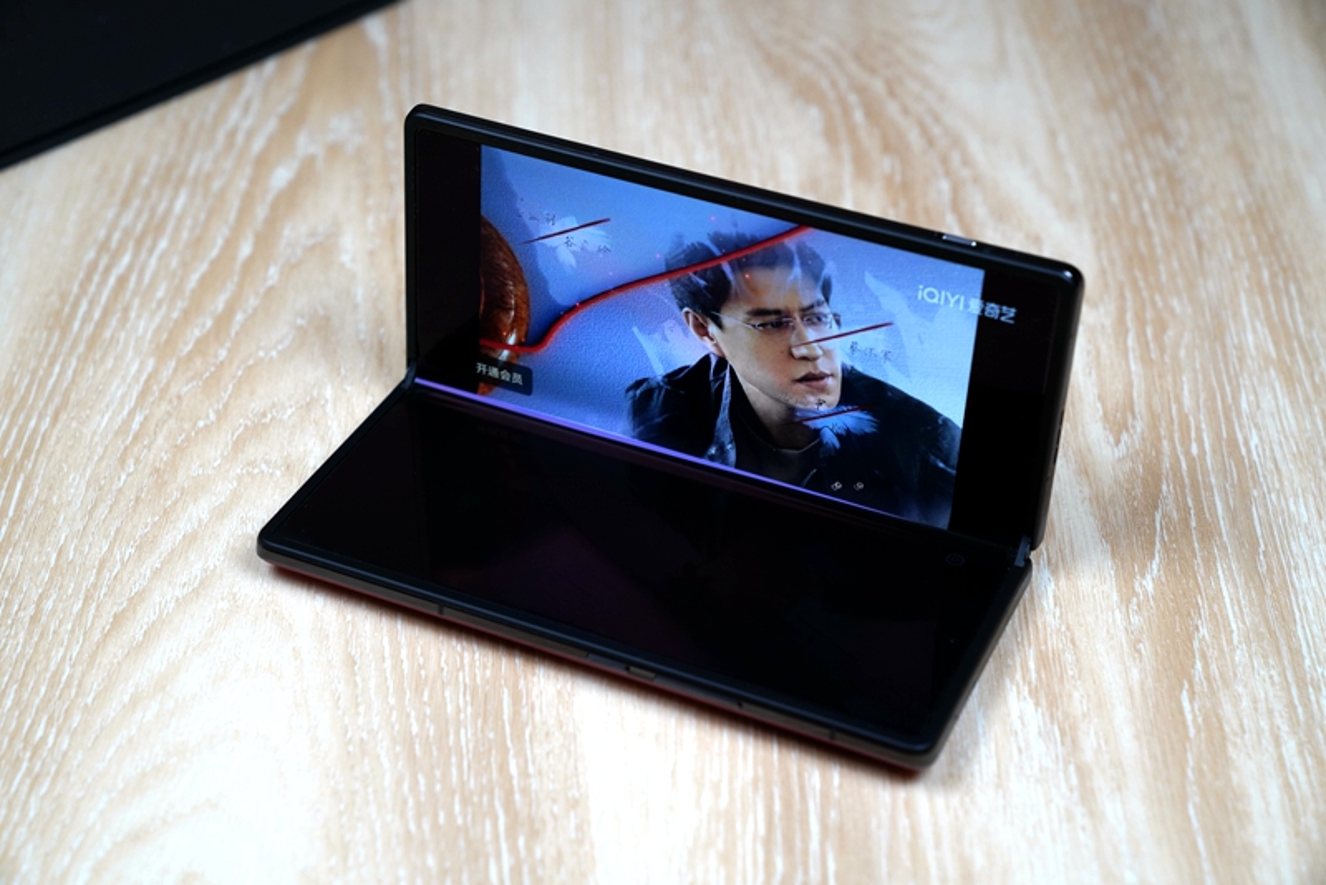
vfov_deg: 19.5
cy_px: 442
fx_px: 2579
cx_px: 663
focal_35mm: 70
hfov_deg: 28.8
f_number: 5.6
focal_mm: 70
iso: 640
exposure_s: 1/320
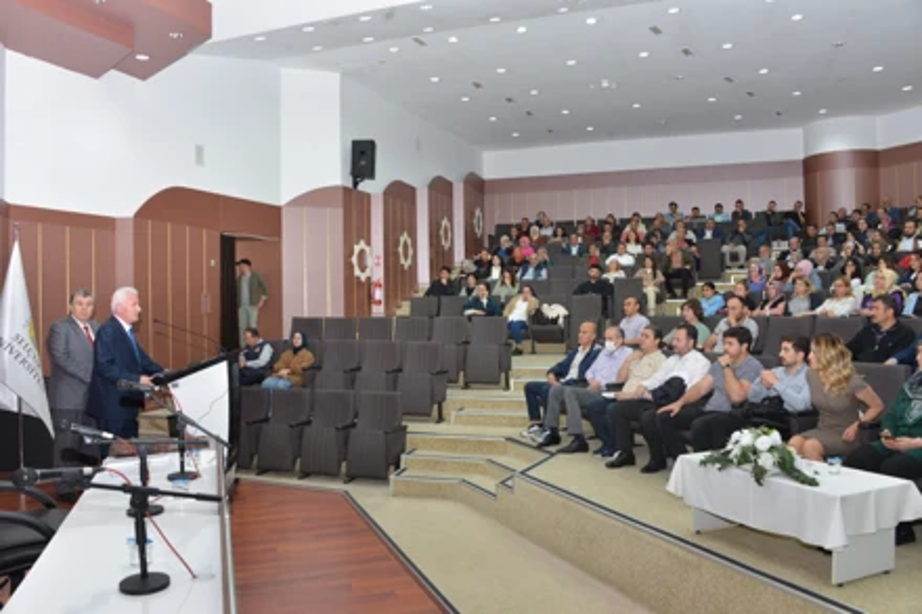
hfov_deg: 65.5
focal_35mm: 28
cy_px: 307
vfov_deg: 46.4
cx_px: 461
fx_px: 717
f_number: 8
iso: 1600
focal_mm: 28
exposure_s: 1/60
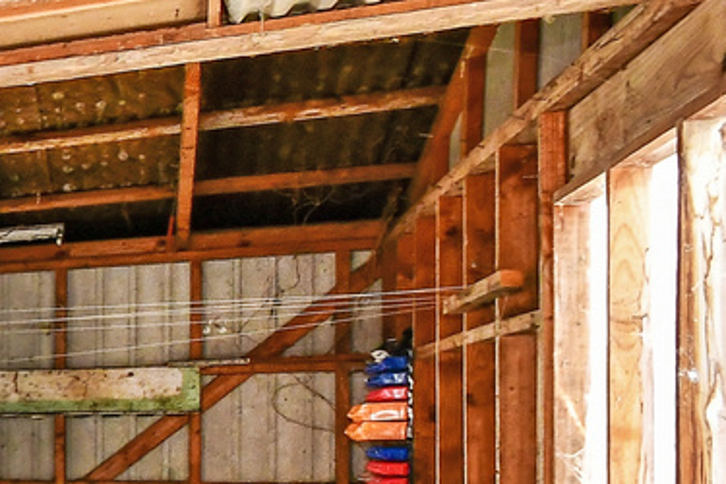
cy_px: 487
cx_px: -813
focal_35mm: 64
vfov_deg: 20.5
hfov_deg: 17.8
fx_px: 1291
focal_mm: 10
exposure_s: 1/60
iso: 800
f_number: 10
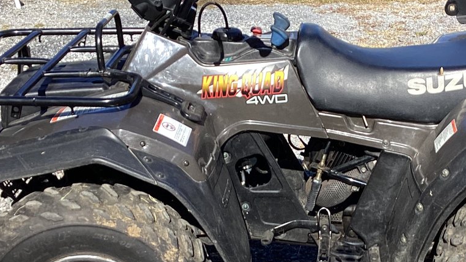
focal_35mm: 67
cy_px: 249
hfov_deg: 30.9
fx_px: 828
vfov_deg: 17.6
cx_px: 350
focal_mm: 3.3
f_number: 2.4
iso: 25
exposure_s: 1/679
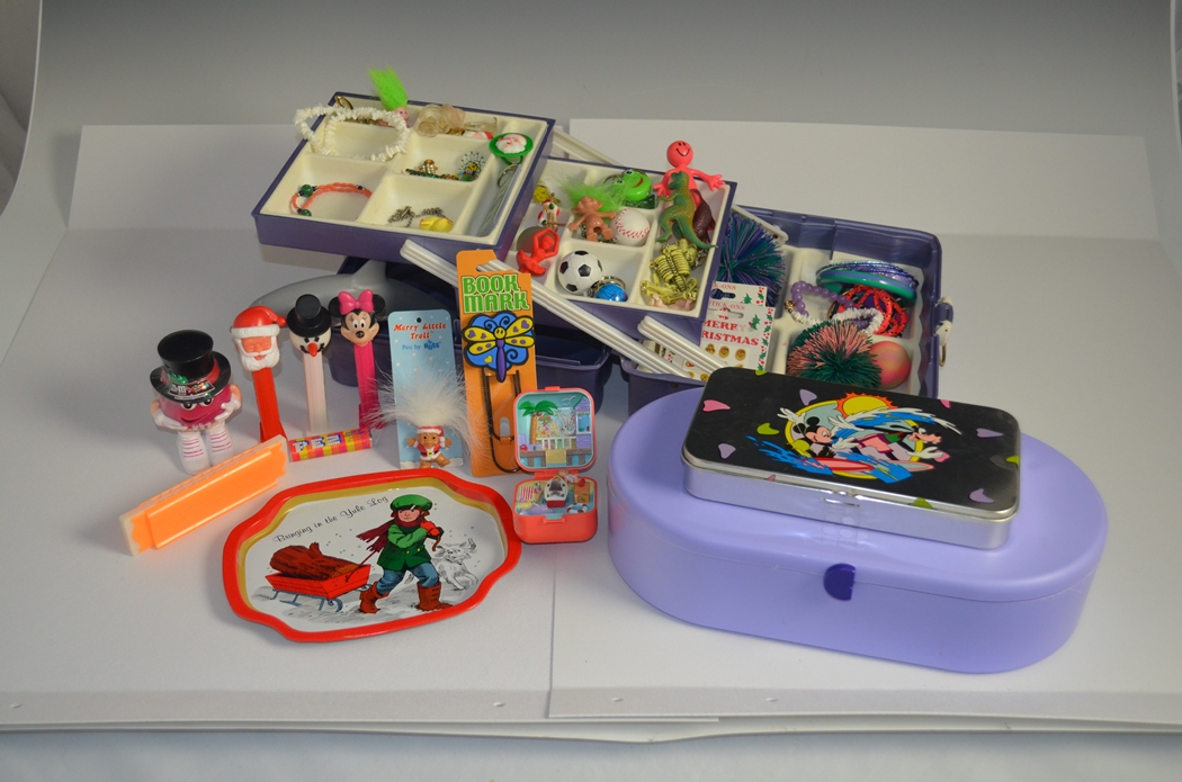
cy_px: 391
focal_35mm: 39
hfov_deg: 49.6
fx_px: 1278
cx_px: 591
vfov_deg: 34.0
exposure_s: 1/60
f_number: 4.2
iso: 900
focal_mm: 26
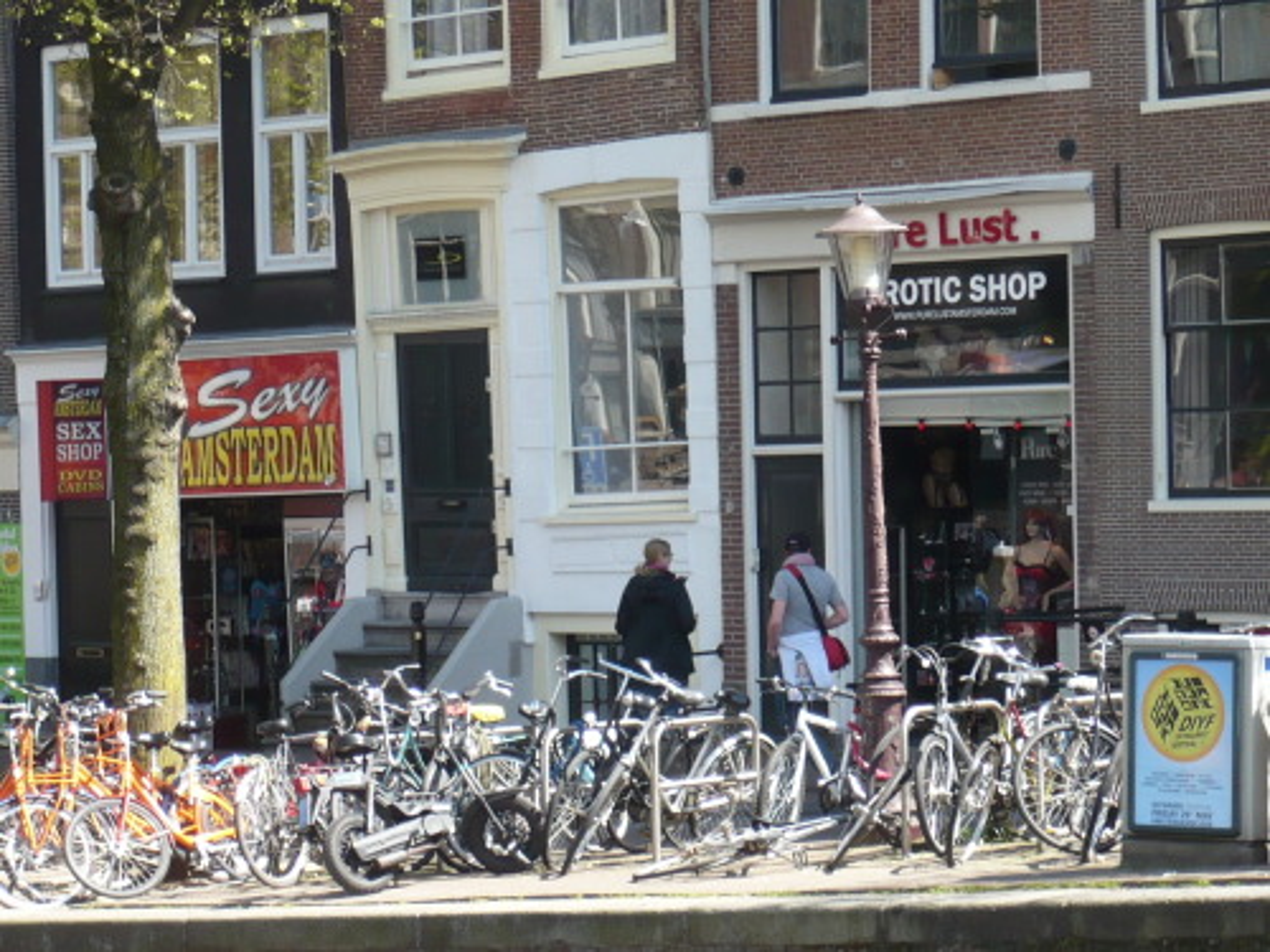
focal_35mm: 133
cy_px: 476
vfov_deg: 11.1
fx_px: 4880
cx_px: 635
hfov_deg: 14.8
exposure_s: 1/160
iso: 100
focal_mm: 16.1
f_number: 4.8
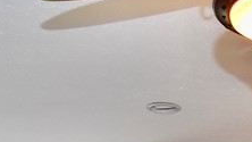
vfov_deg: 10.8
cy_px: 363
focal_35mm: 92
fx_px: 615
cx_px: 232
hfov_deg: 22.5
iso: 800
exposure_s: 1/100
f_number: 5
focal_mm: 12
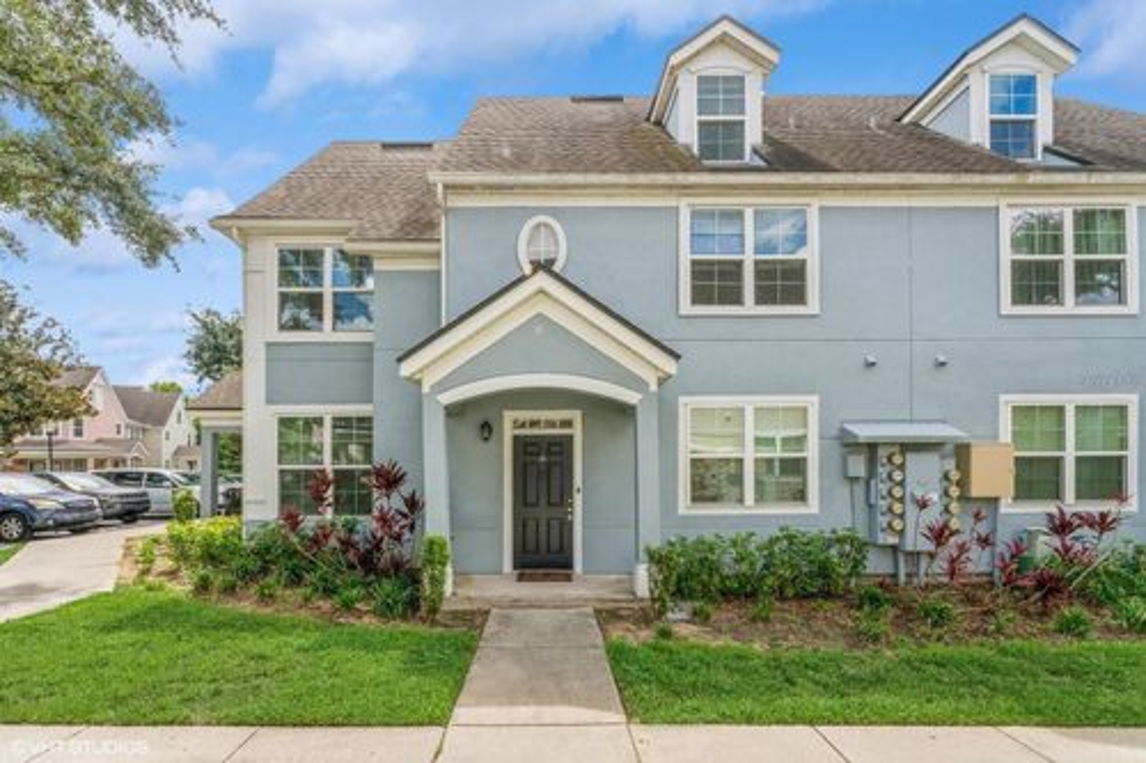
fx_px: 465
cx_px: 573
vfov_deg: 78.8
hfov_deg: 101.9
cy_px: 382
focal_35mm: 15
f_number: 18
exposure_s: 1/100
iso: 500
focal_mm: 14.6
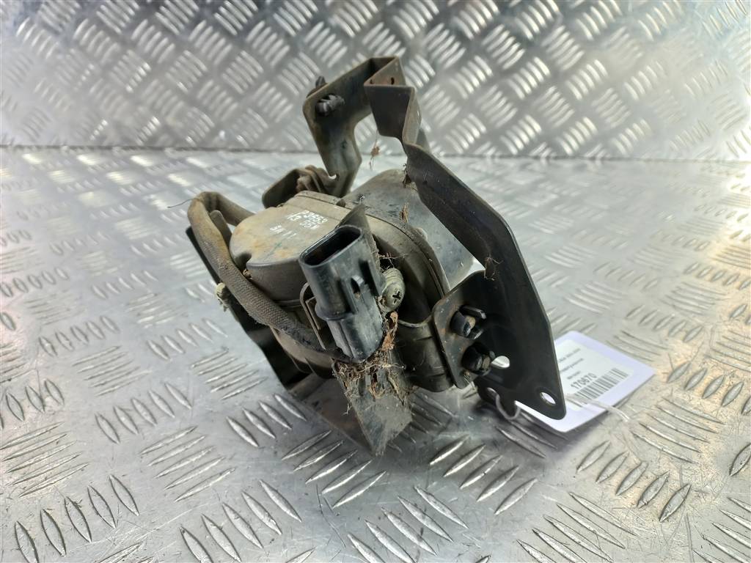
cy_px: 282
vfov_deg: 54.9
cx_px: 376
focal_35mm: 25
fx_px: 542
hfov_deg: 69.4
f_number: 1.8
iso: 100
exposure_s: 1/50
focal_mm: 4.6
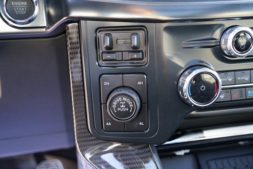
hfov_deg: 49.5
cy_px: 84
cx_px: 126
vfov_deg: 34.2
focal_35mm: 39
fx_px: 274
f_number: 4
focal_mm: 39
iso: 1000
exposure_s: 1/60
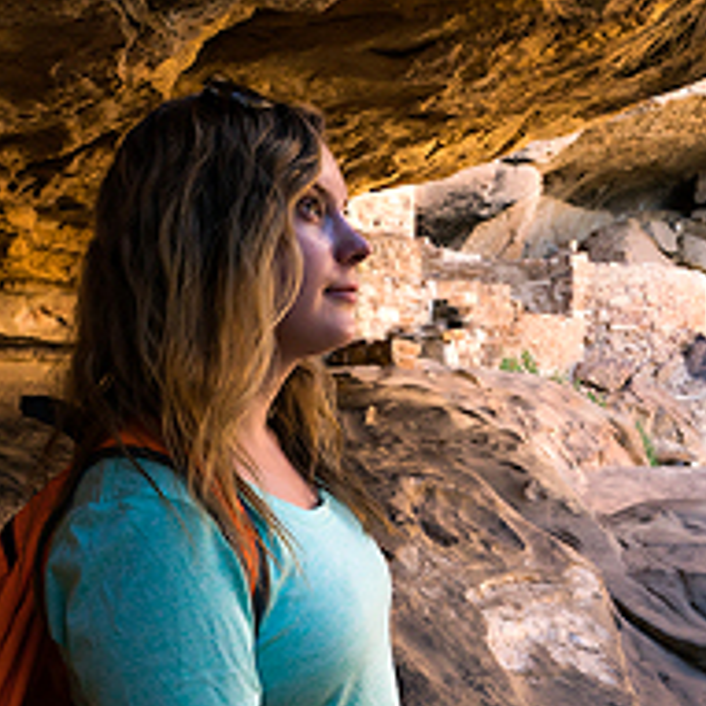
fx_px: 969
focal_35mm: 42
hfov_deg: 39.0
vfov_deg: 39.8
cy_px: 438
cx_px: 525
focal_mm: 17
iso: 200
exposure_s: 1/25
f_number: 8
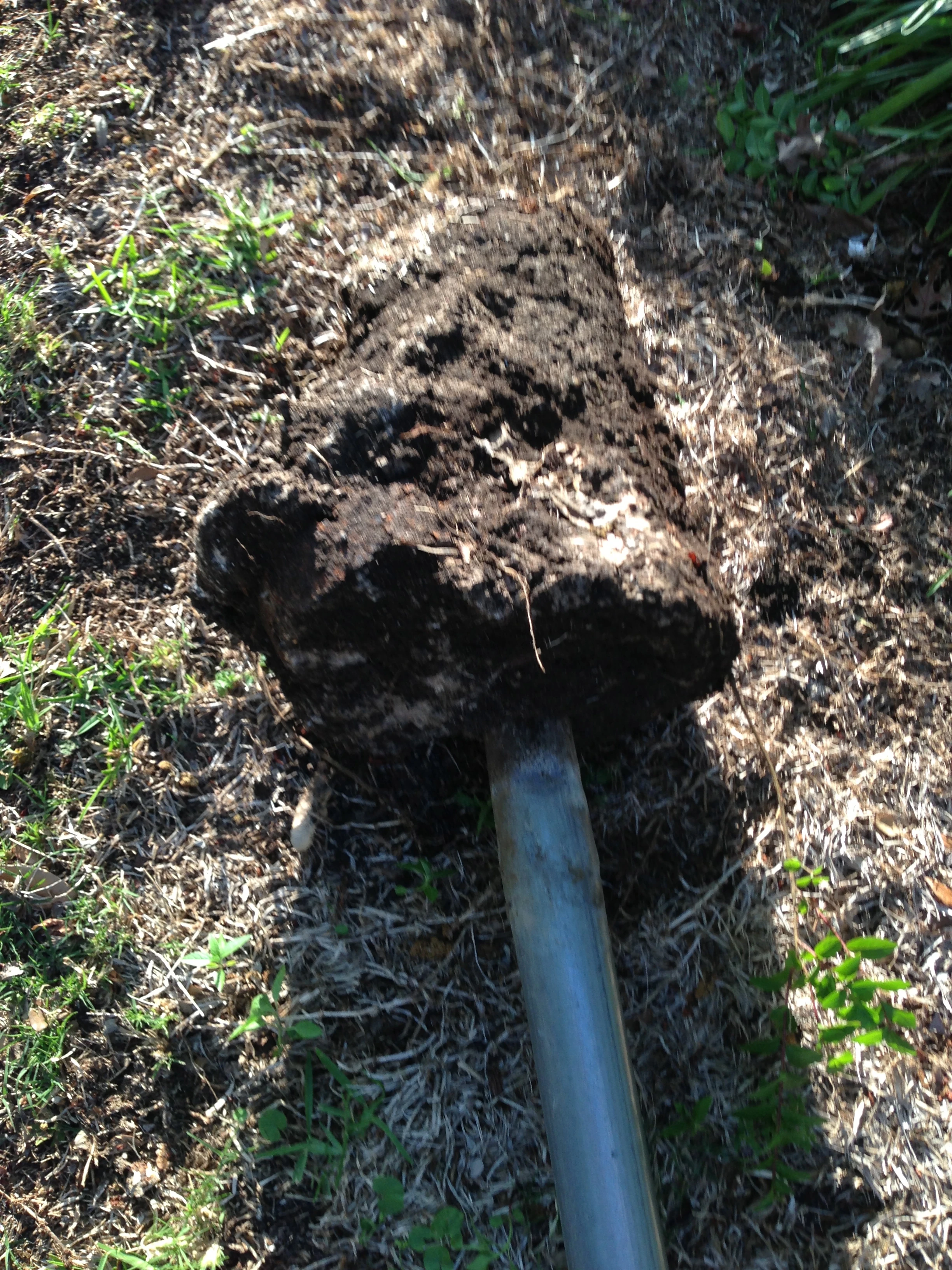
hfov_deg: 42.9
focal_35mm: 33
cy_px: 635
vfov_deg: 55.4
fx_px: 1210
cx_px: 476
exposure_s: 1/190
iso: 50
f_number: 2.4
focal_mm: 4.13
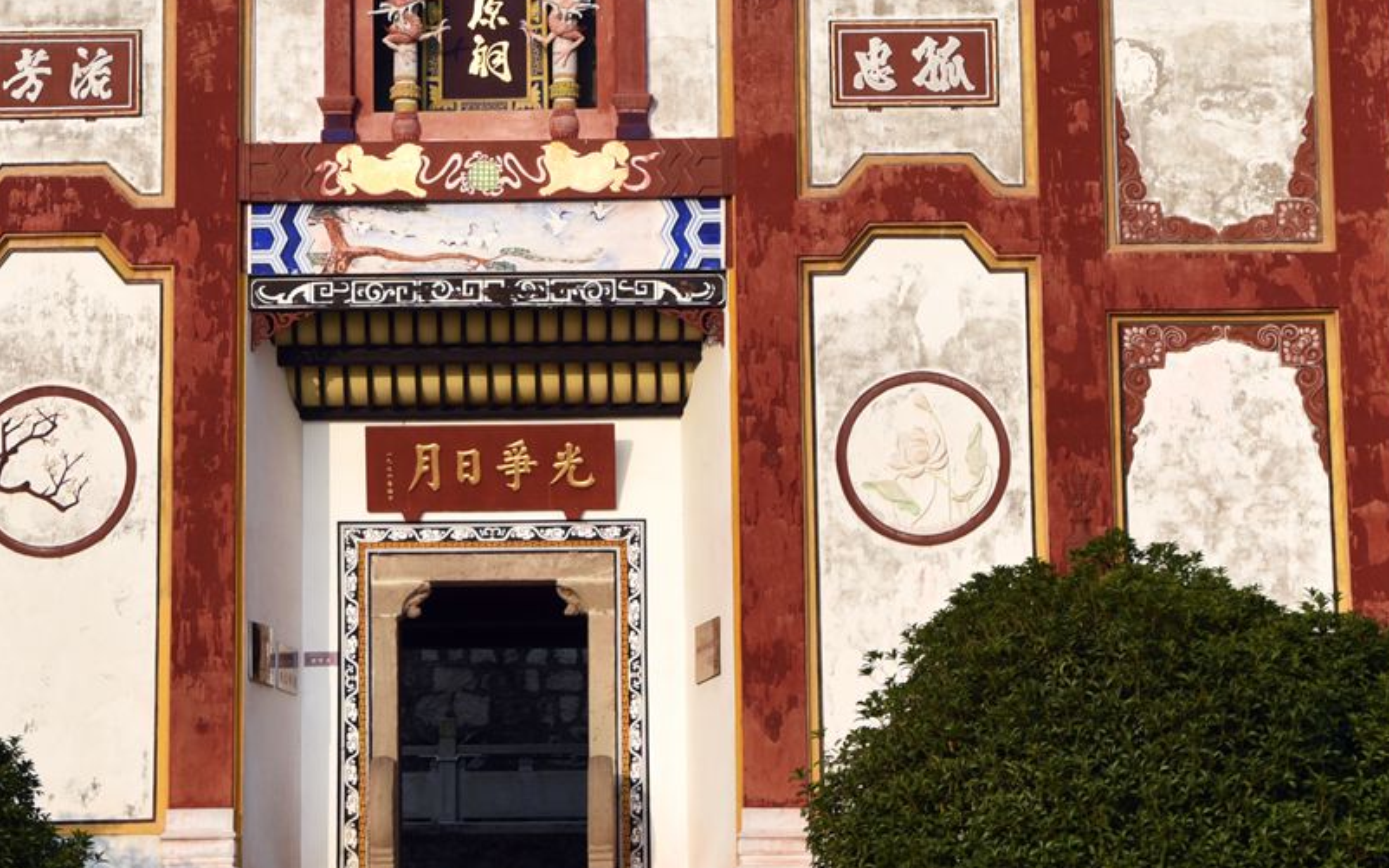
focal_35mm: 178
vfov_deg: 7.3
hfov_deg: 11.8
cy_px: -82
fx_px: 6737
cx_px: 537
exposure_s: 1/800
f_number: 7.1
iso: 200
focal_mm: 70
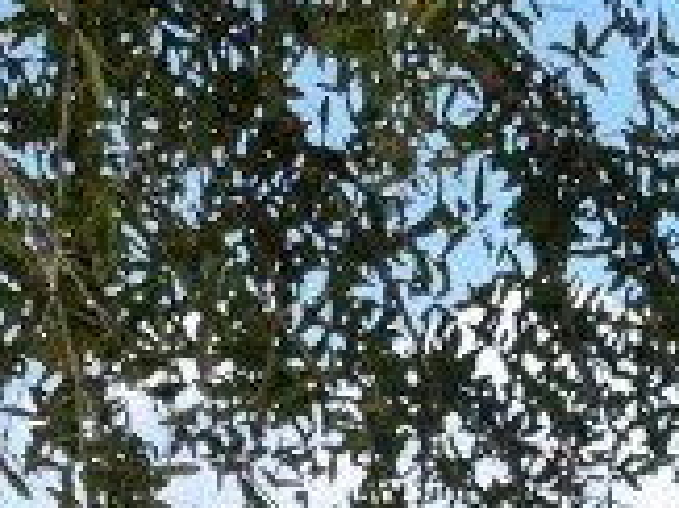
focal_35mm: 88
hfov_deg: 21.8
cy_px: 1407
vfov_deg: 11.7
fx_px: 1725
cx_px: 600
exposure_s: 1/160
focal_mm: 7
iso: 200
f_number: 5
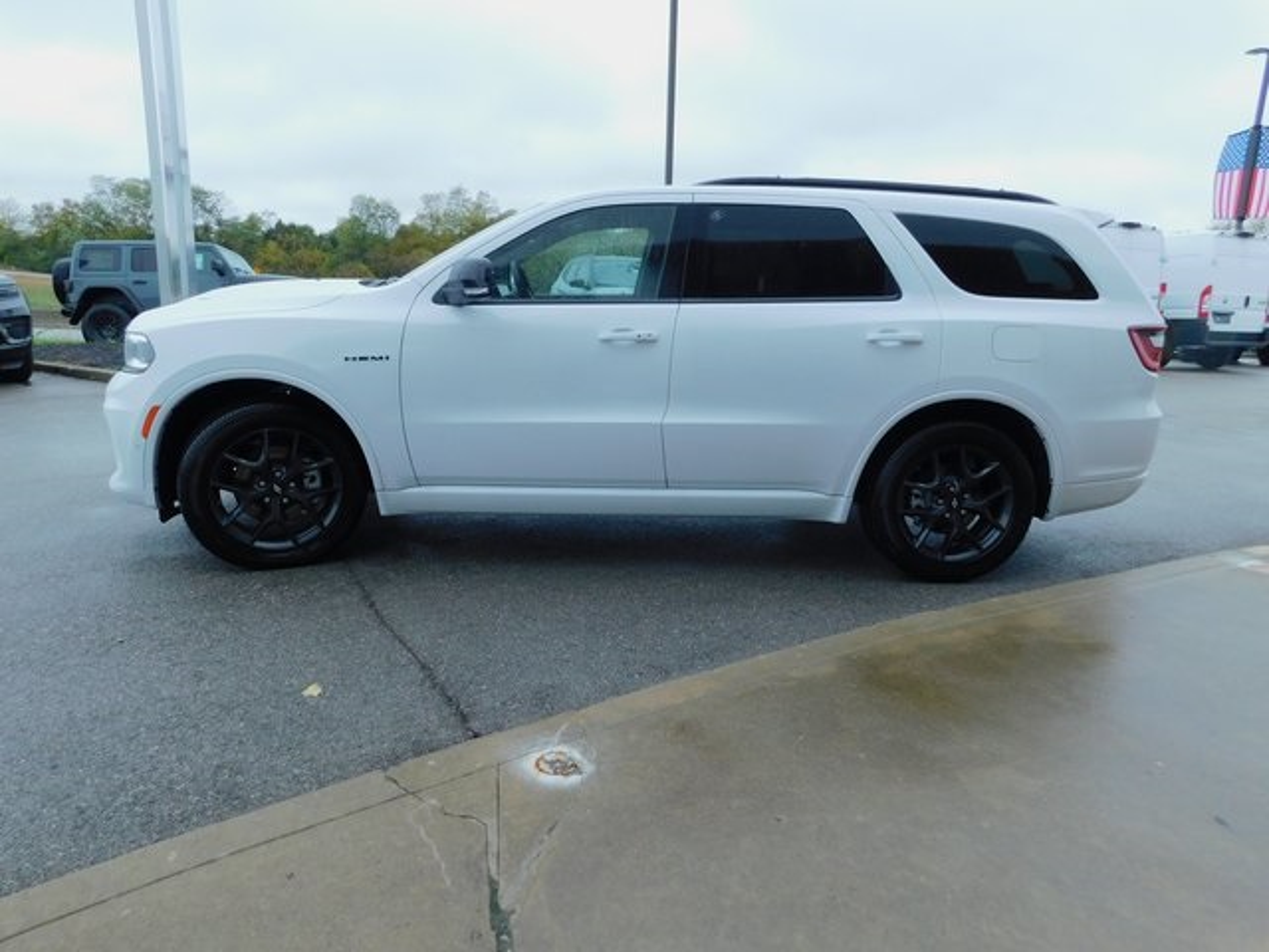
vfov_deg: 56.8
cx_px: 634
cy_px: 476
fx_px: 880
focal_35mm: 24
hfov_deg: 71.6
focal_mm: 4.1
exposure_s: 1/160
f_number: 3
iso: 125
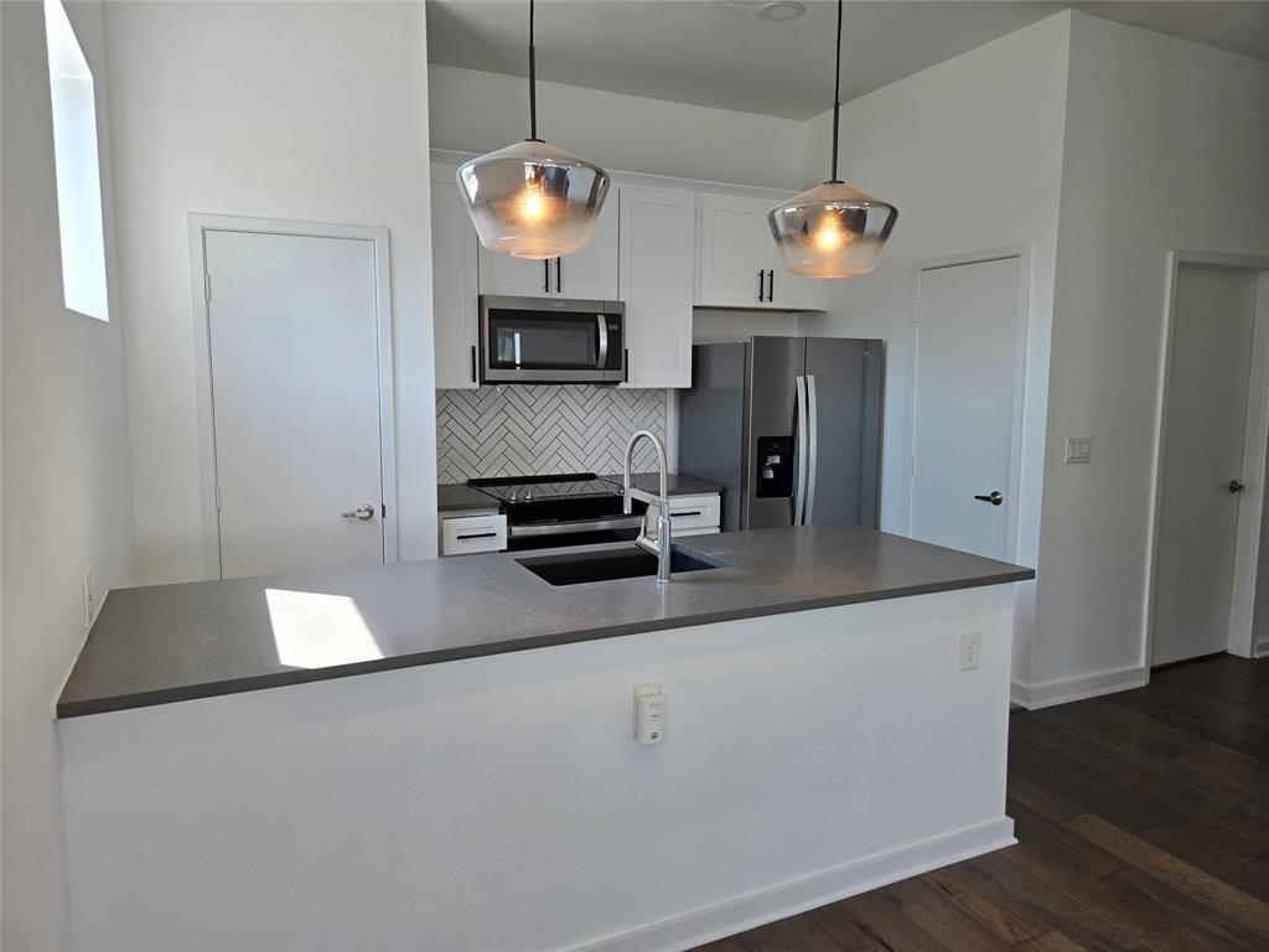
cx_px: 634
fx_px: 843
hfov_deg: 73.9
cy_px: 476
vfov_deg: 58.9
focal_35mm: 23
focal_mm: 5.4
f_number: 1.8
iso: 32
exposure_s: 1/120
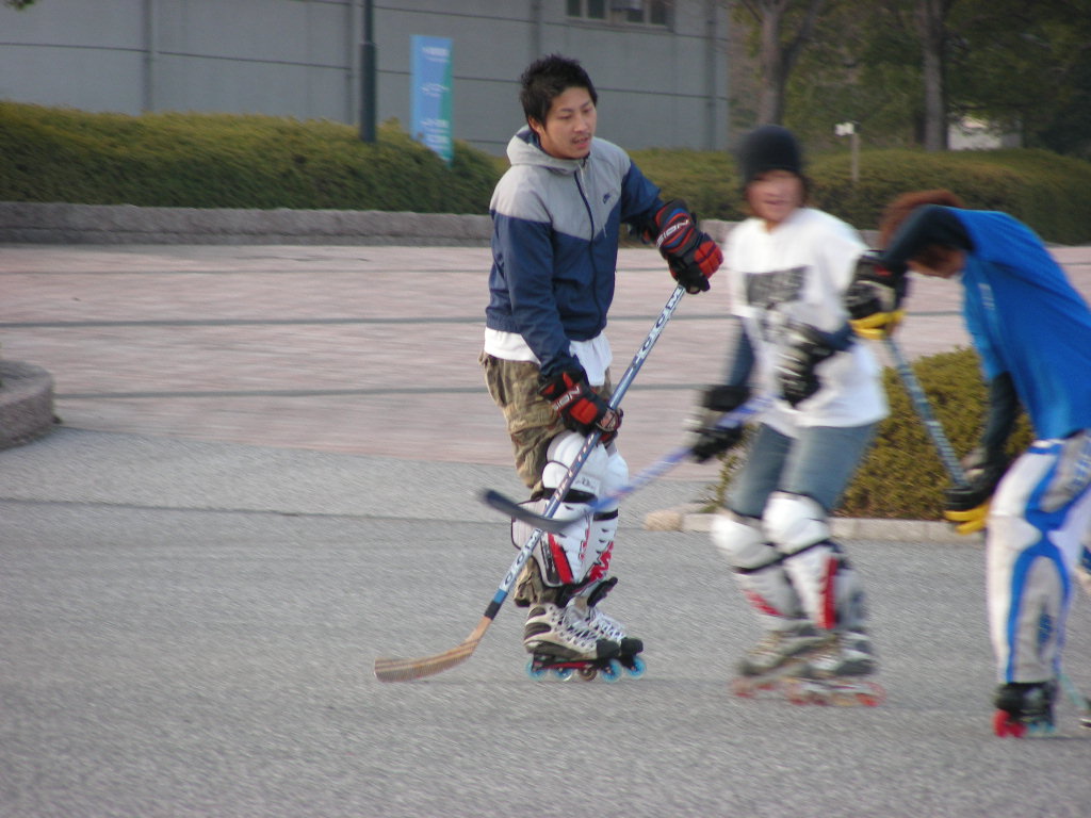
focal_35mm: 380
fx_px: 11977
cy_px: 409
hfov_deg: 5.2
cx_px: 546
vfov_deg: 3.9
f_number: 3.5
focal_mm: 63.3
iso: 80
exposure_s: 1/102
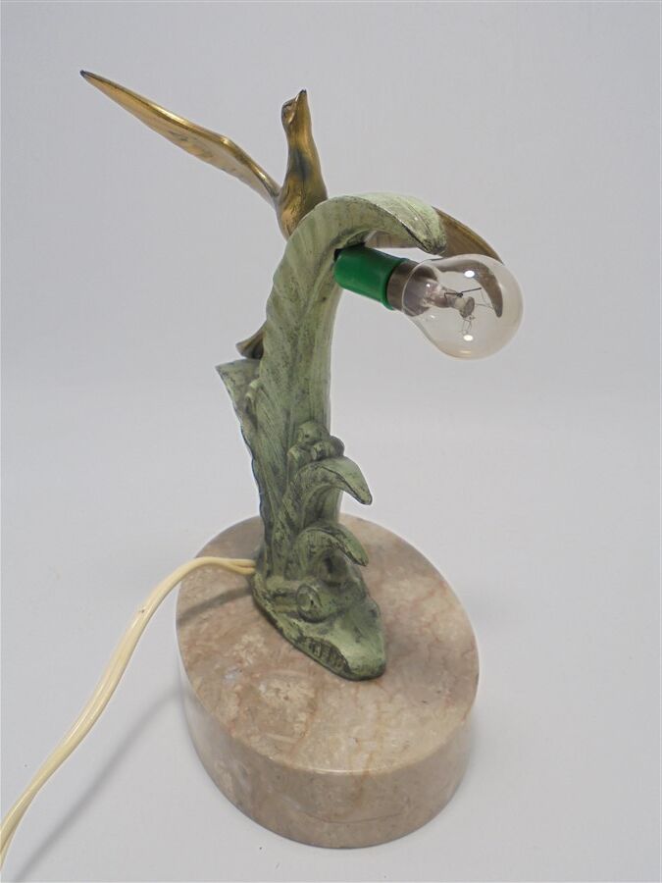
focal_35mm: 29
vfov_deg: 61.7
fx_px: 739
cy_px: 442
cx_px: 331
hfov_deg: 48.2
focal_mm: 5.3
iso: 100
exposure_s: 1/80
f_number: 3.7
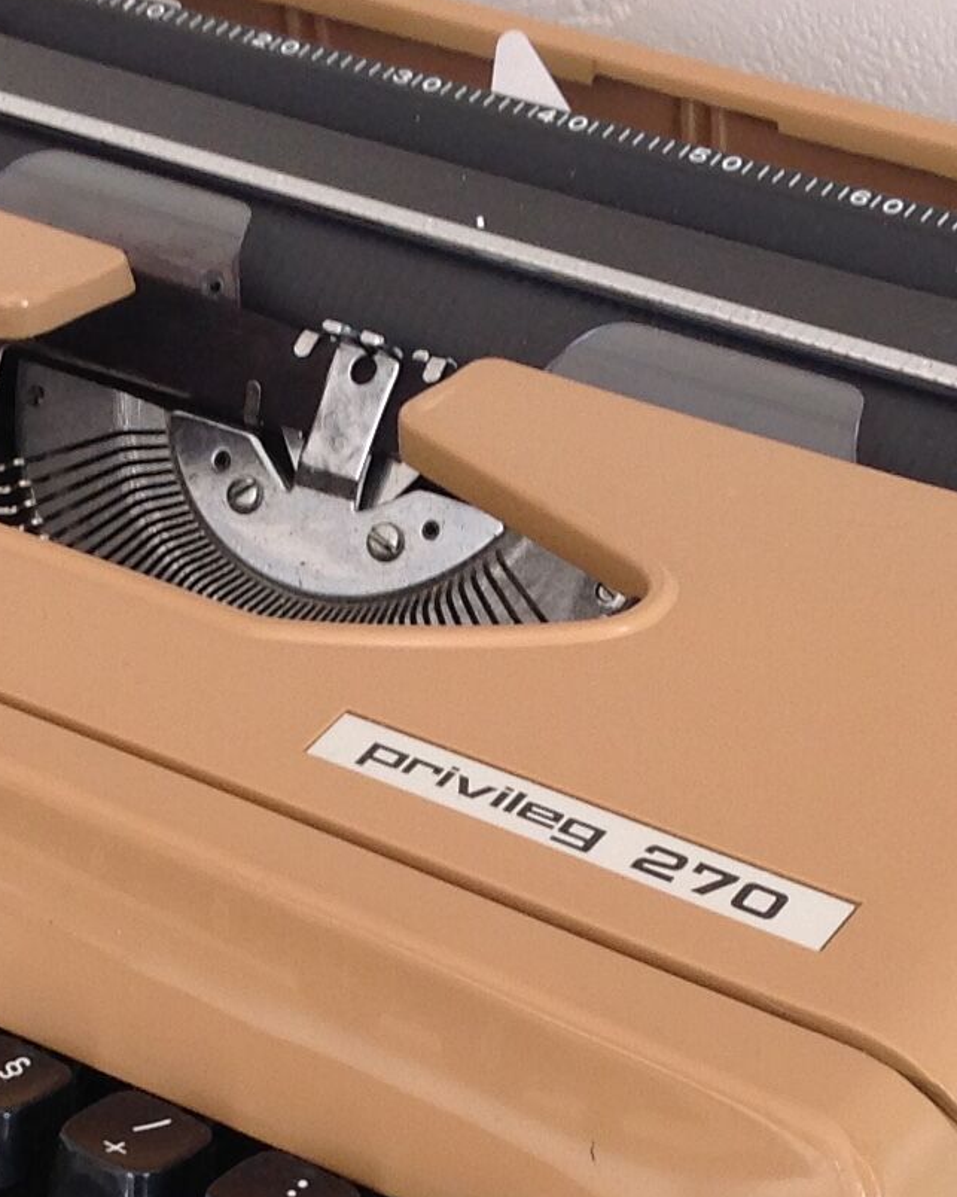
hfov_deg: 14.0
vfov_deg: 17.2
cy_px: 1047
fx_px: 3895
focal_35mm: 110
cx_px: 362
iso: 64
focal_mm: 4.28
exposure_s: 1/30
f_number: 2.4
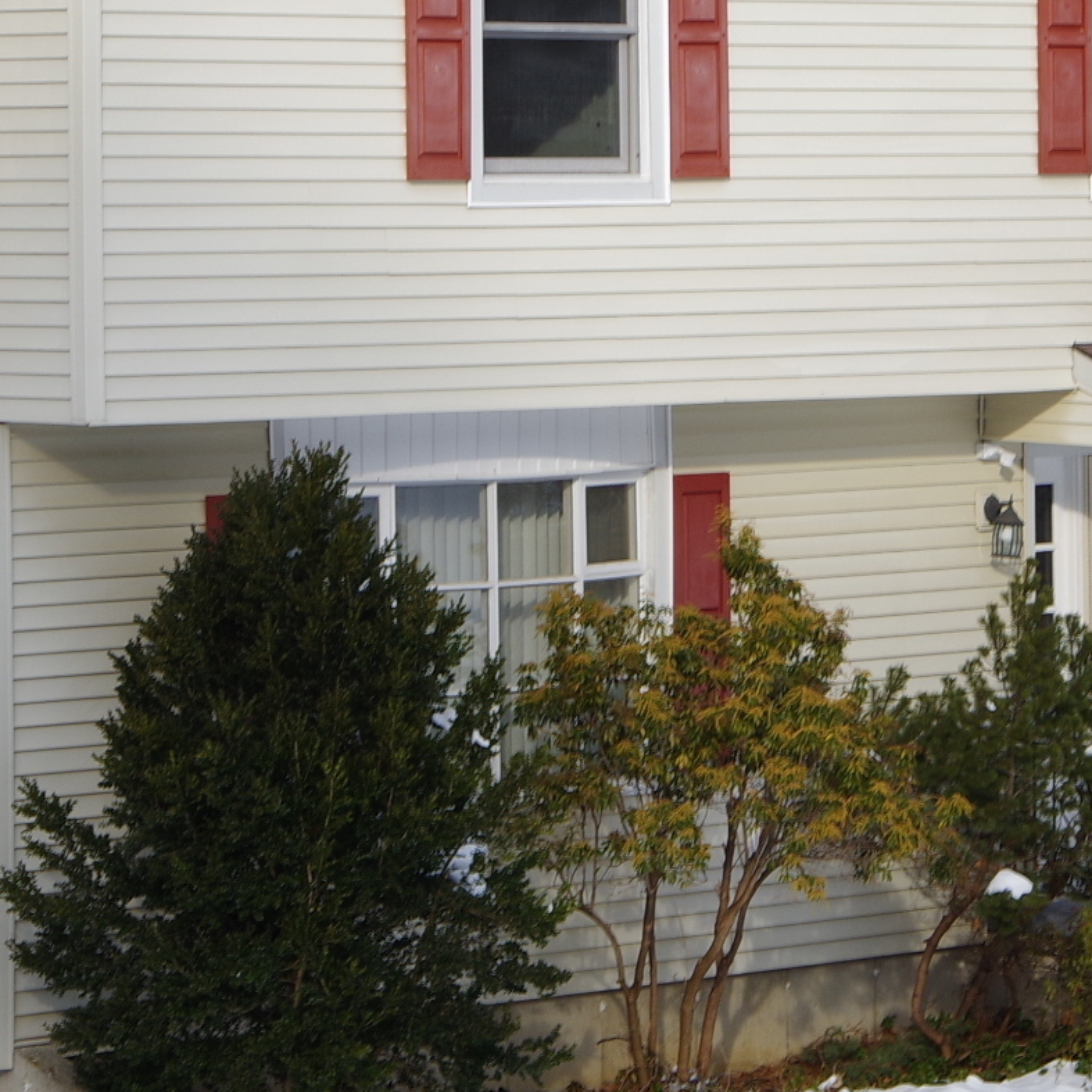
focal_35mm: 199
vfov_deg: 8.8
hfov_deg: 8.8
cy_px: 332
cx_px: 921
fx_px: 7102
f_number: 9
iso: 100
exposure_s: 1/160
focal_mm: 40
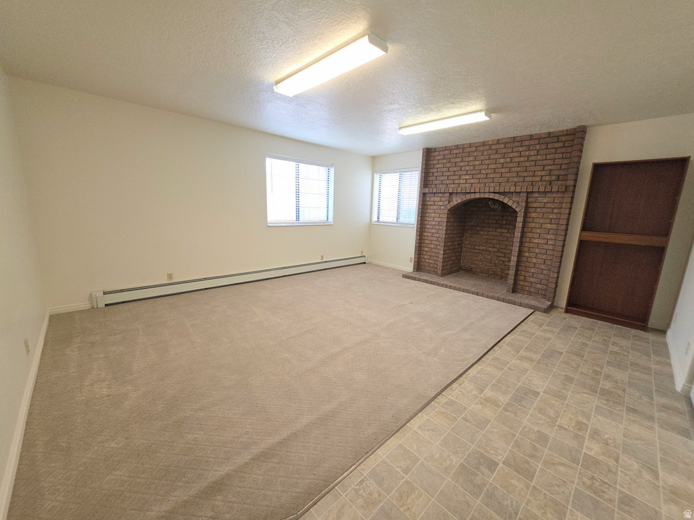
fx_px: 261
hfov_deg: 106.2
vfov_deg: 89.9
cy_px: 260
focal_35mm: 13
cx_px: 347
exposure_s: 1/60
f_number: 1.9
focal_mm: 2.2
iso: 64
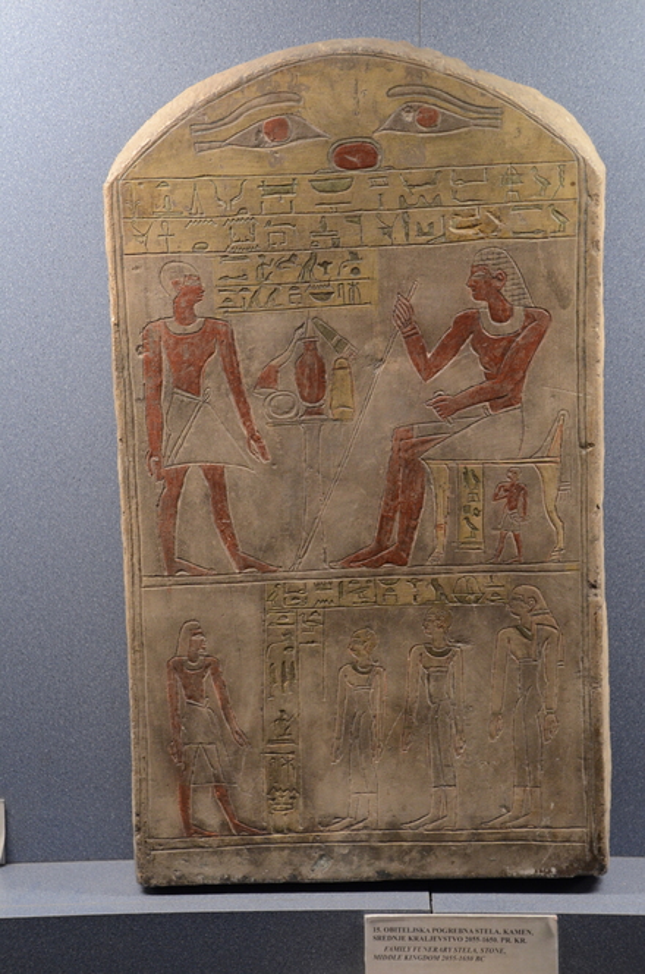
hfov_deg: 18.1
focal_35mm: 75
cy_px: 487
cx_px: 322
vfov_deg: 27.0
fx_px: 2024
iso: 1600
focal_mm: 50
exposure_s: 1/20
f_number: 4.8
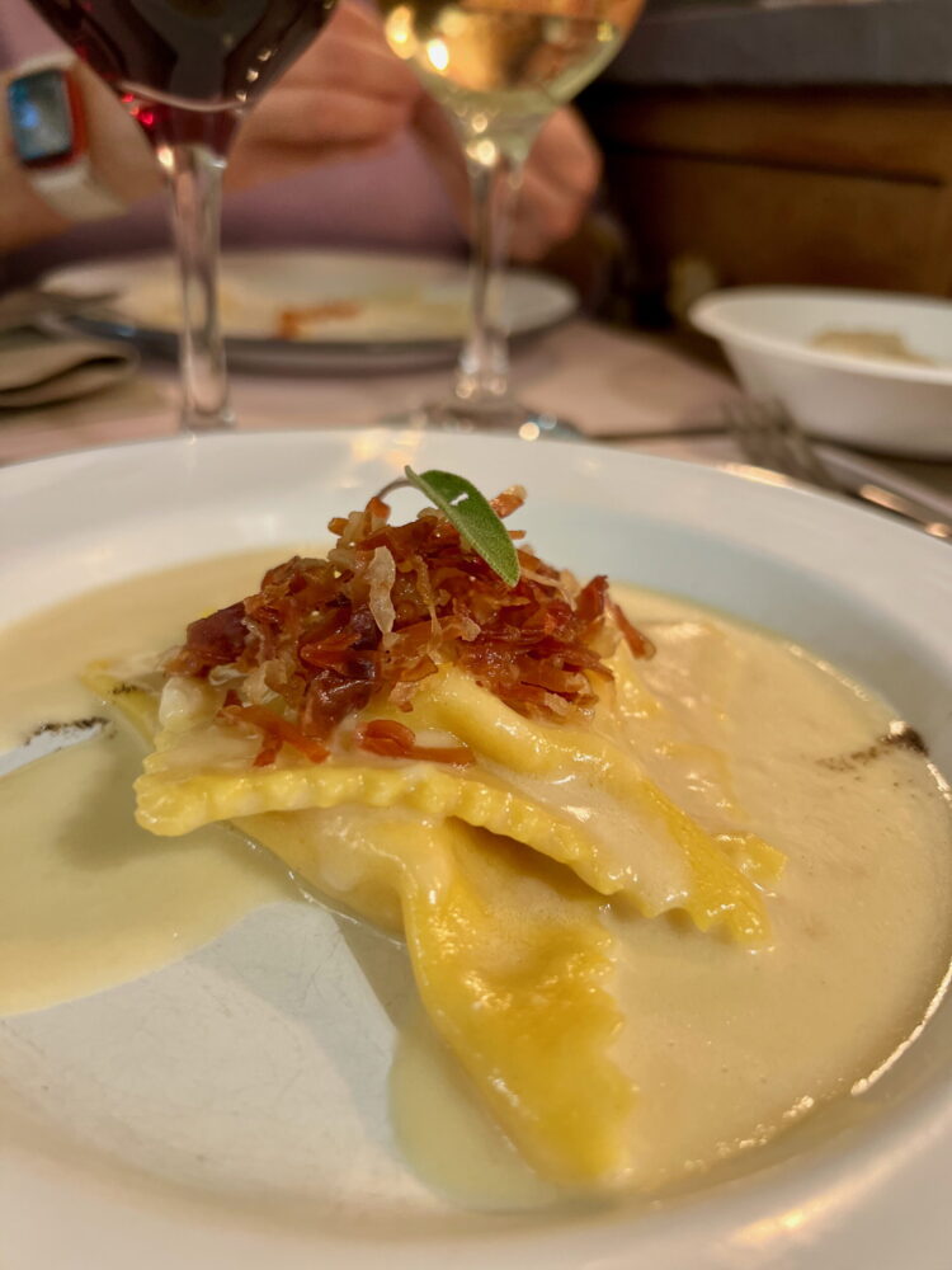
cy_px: 635
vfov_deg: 67.3
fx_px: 953
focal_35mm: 26
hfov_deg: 53.1
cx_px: 476
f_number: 1.5
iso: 160
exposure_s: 1/50
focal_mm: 5.7
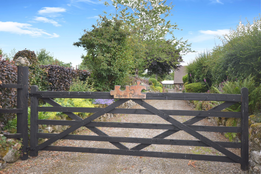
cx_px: 130
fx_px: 217
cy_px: 87
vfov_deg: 43.5
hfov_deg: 62.0
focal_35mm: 30
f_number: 5.6
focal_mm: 20
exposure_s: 1/125
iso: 200
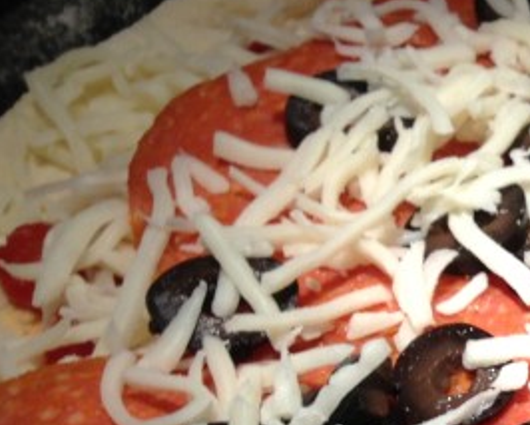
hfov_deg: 13.9
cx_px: 940
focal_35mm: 124
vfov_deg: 12.0
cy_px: 609
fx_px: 1946
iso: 50
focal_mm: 4.13
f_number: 2.4
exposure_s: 1/120
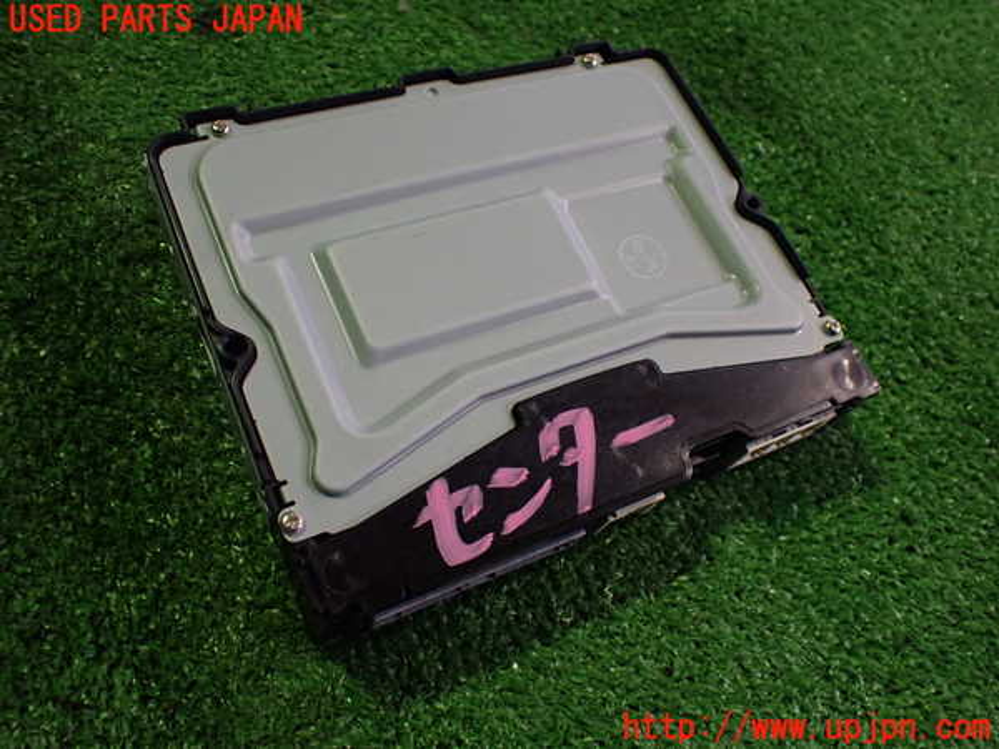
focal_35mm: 30
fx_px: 866
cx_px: 500
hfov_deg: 60.0
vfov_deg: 46.8
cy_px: 374
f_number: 2.3
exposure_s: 1/125
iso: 640
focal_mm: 5.4
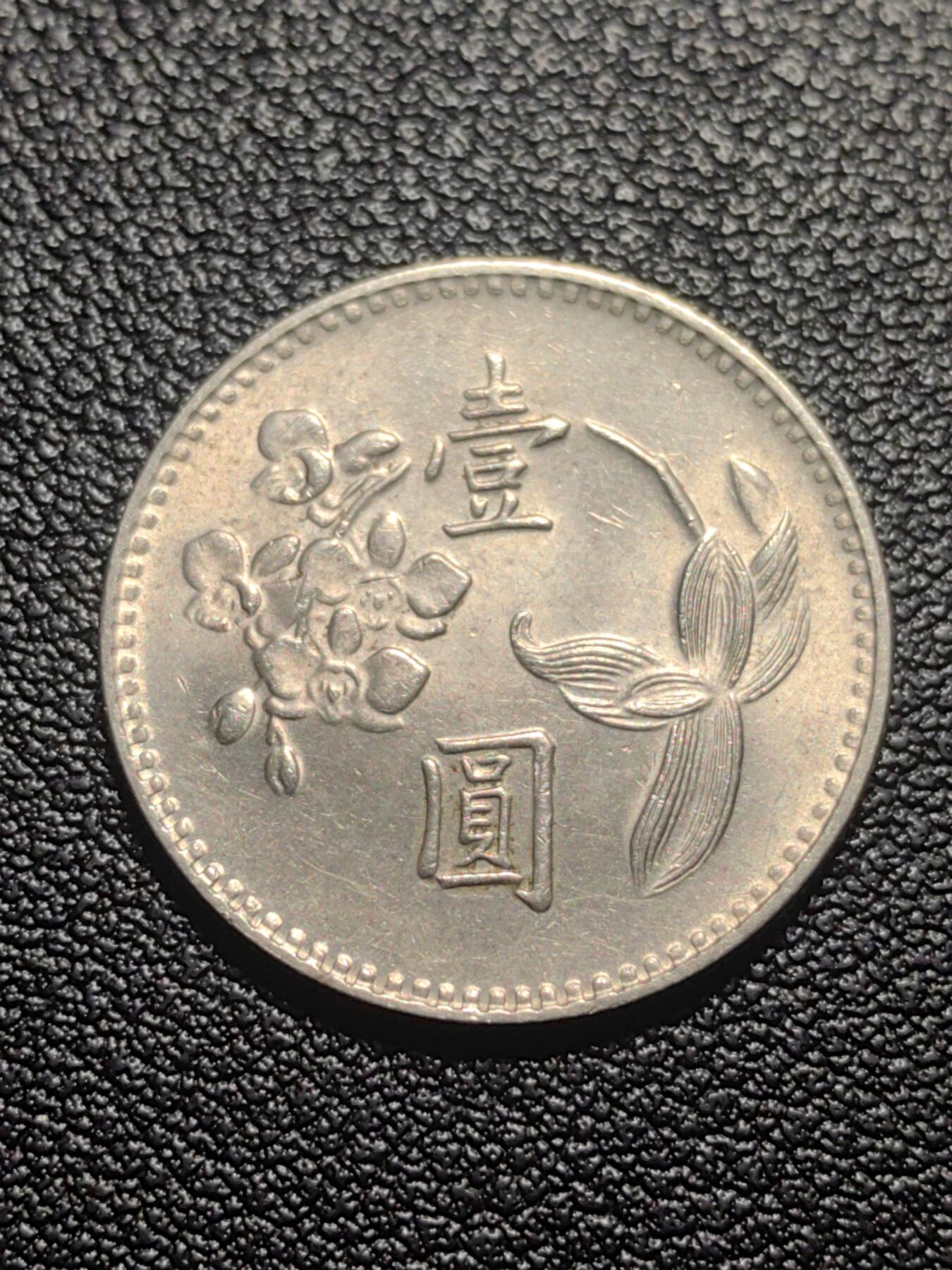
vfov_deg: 26.3
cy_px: 635
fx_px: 2714
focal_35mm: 74
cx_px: 476
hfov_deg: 19.9
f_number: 2
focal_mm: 5.75
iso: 50
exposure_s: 1/113
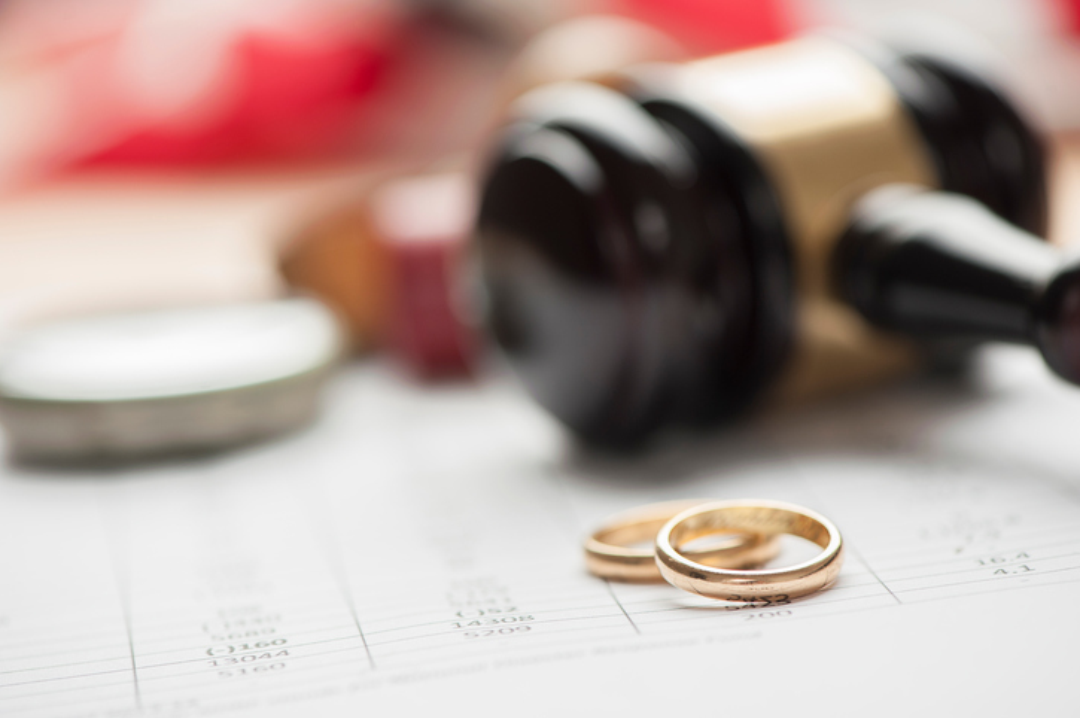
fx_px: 3147
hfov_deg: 19.5
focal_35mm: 105
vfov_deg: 13.0
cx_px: 540
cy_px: 359
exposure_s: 1/125
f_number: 5
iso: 200
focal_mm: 105
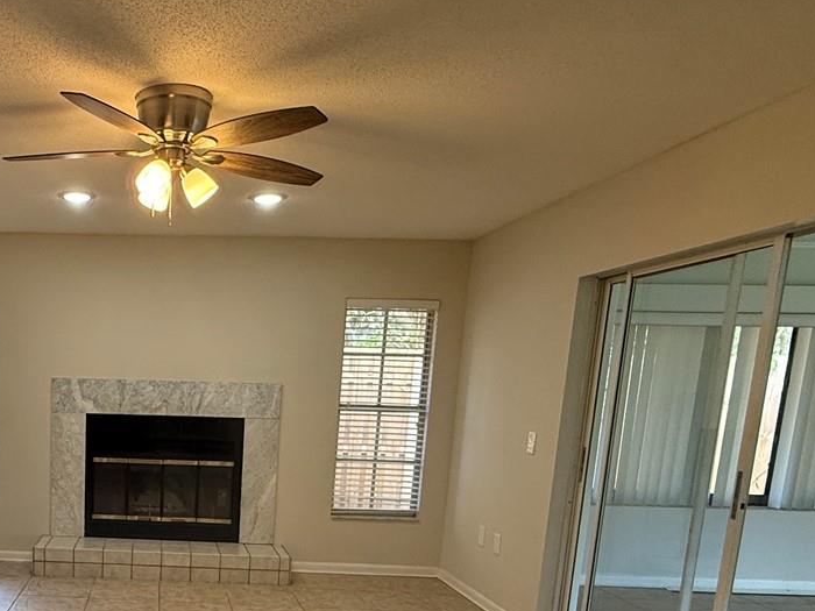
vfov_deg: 41.6
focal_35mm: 32
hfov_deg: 52.1
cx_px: 130
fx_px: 753
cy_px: 516
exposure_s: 1/120
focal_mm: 2.22
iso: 200
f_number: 2.2
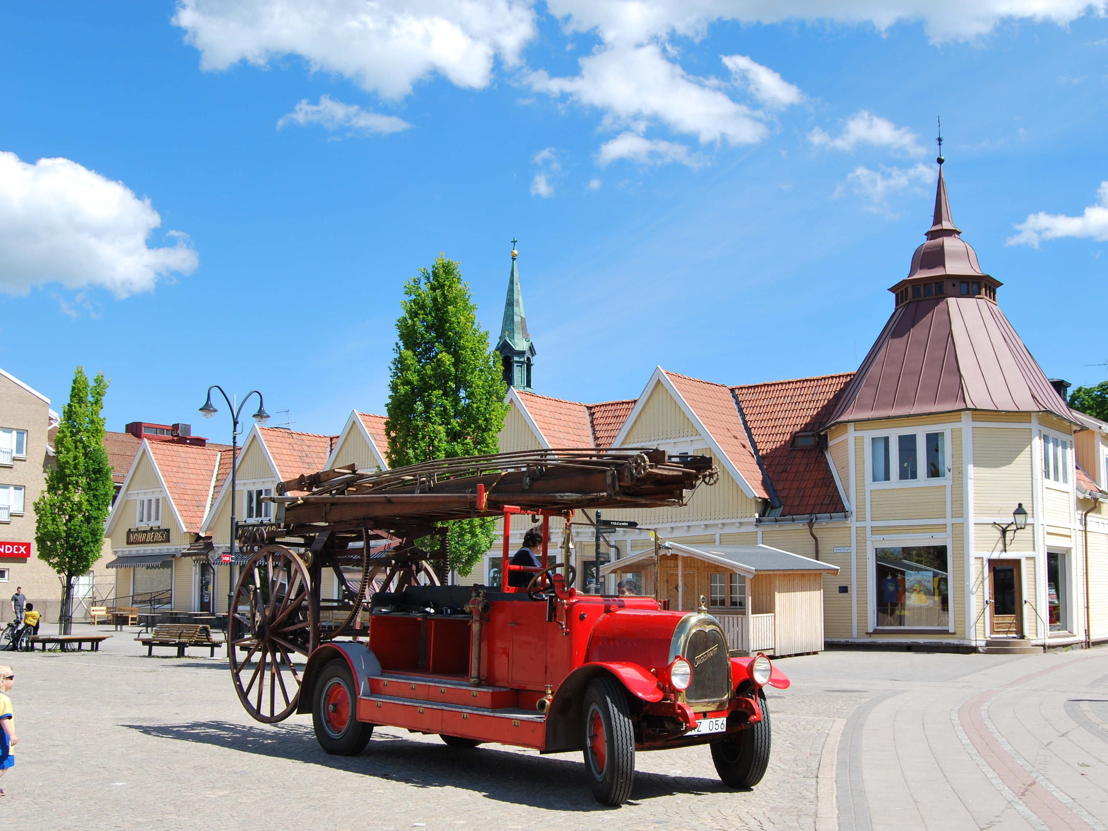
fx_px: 1184
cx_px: 614
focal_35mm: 37
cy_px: 462
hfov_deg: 50.0
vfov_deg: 38.6
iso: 100
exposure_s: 1/250
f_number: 8
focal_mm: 20
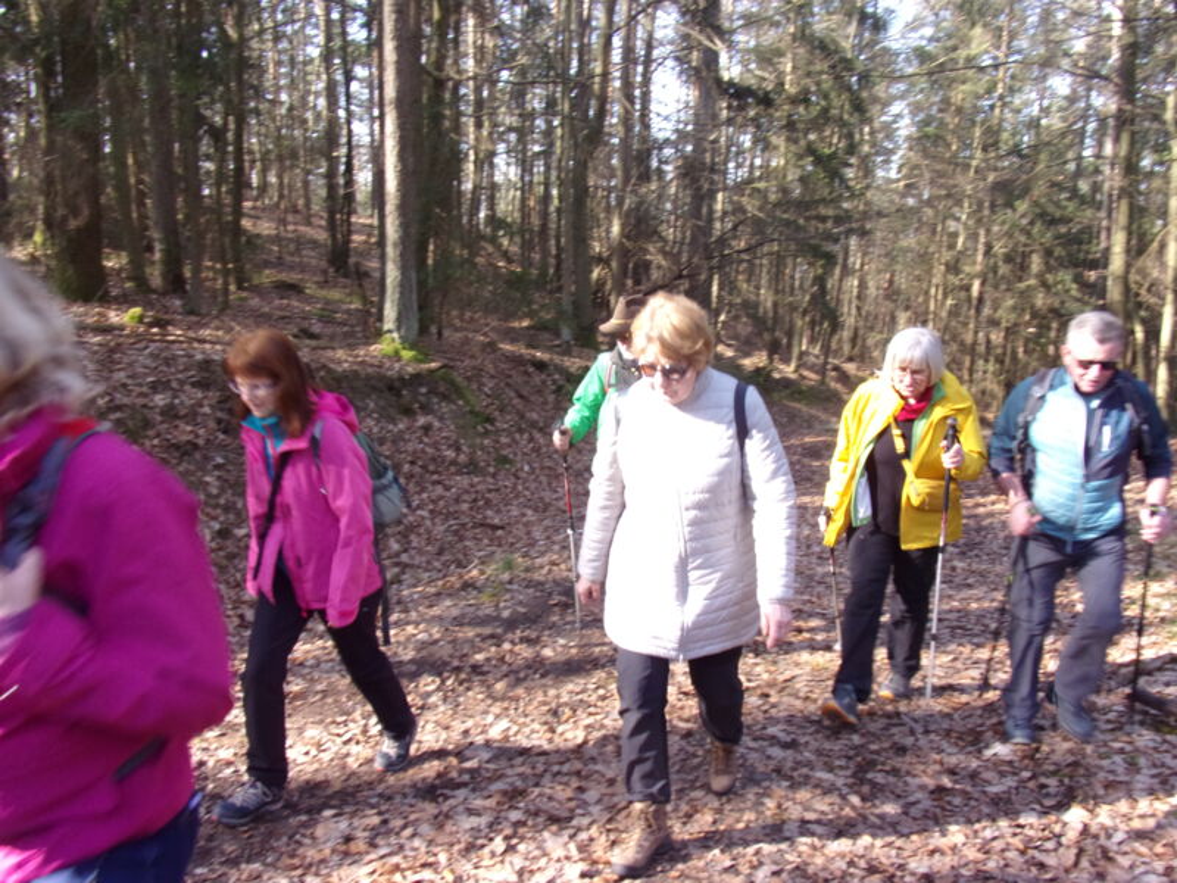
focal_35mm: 28
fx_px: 952
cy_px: 442
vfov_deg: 49.7
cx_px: 588
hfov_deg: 63.4
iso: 80
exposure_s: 1/52
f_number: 3.4
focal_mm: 5
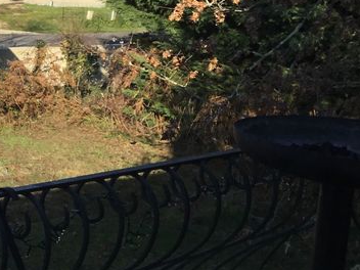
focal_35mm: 88
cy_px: 93
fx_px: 915
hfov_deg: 20.6
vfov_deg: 16.7
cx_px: -90
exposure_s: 1/1381
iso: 25
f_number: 2.4
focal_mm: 3.3
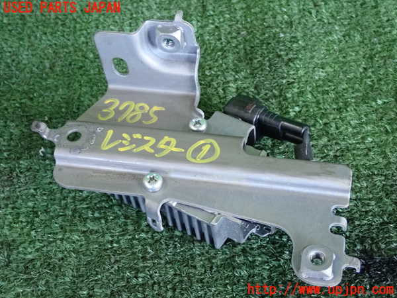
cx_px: 198
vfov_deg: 23.7
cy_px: 149
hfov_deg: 31.2
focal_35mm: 62
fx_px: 711
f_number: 3.6
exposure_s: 1/125
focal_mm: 11.09
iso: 1250
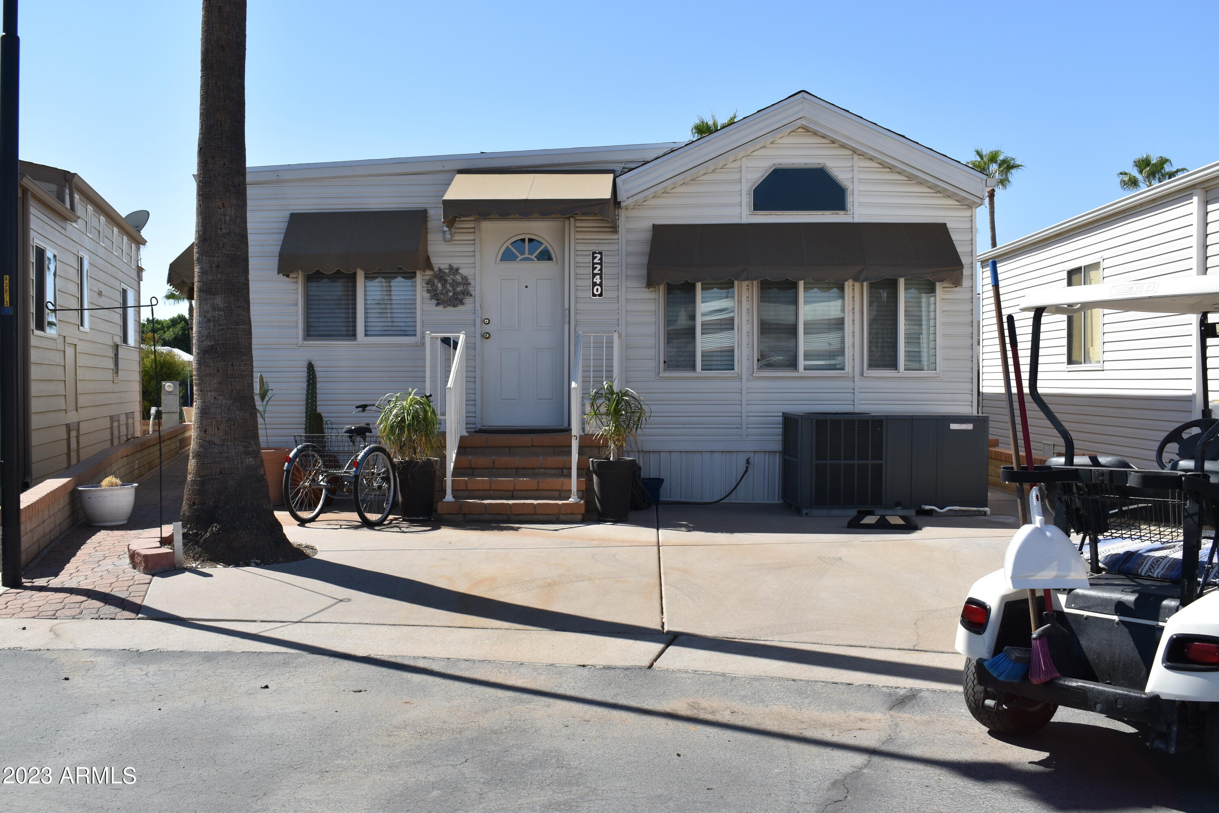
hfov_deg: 53.1
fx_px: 1219
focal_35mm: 36
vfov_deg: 36.9
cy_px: 406
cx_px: 610
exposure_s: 1/250
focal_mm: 24
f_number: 8
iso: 100
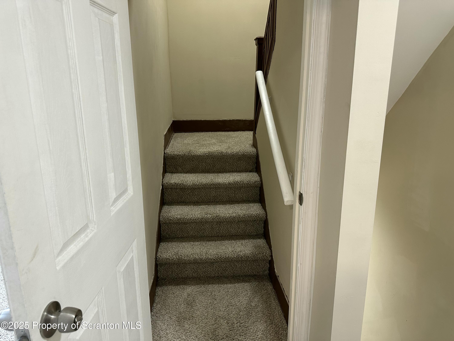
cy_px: 170
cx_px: 227
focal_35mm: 24
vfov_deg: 56.8
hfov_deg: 71.6
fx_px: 315
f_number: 1.78
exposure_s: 1/60
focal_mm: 6.86
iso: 200
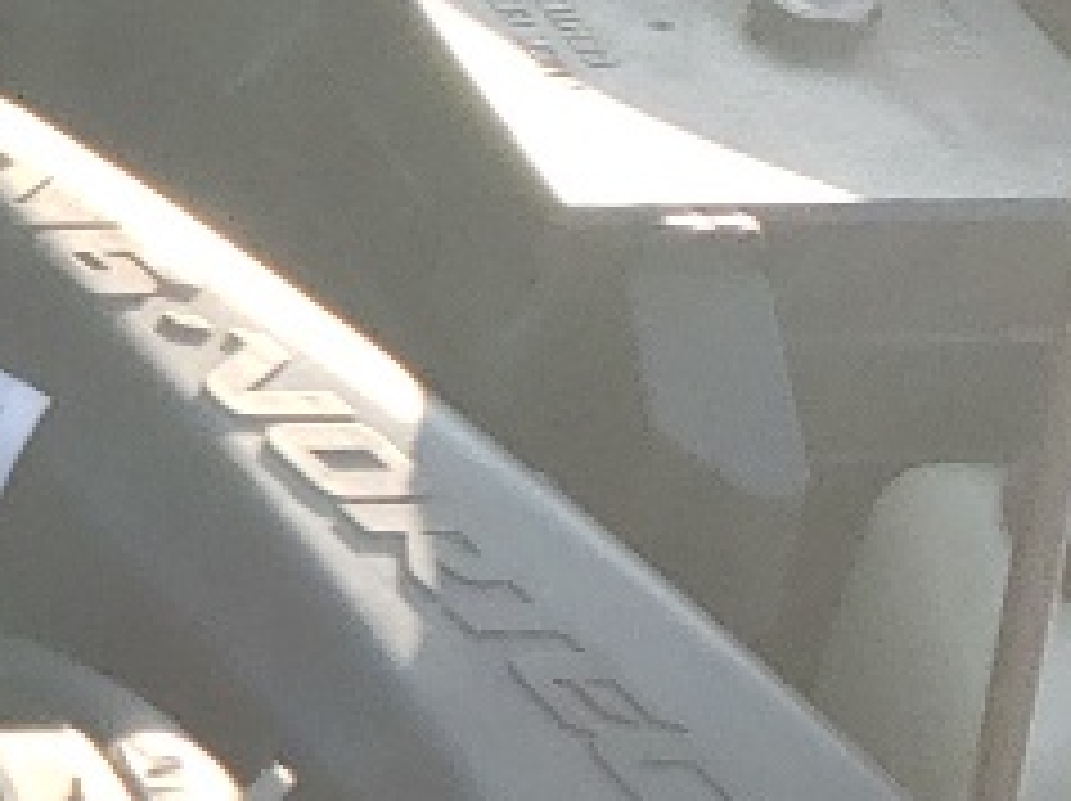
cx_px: -1714
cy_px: 351
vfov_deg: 8.5
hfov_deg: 9.7
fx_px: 5409
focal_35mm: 175
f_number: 1.5
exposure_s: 1/385
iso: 50
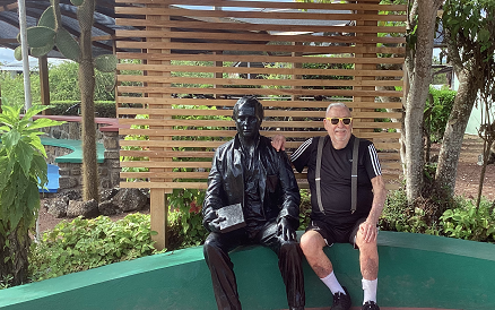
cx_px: 301
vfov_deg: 26.3
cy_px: 196
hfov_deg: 40.8
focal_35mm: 49
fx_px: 661
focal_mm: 3.3
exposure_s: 1/297
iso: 25
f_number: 2.4
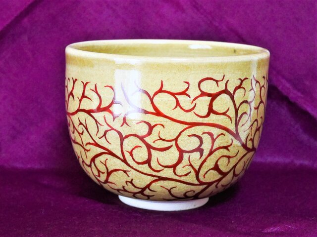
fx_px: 485
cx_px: 158
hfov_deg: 36.2
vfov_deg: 27.5
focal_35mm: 53
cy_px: 118
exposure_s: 1/60
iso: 1600
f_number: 4.3
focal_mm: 19
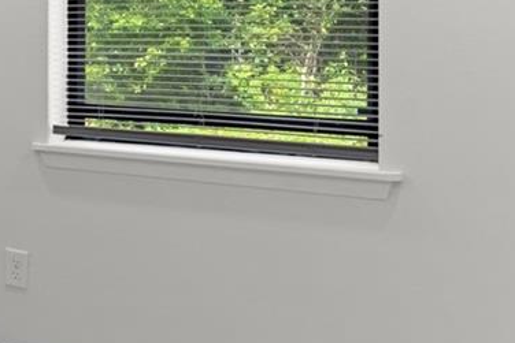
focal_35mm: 68
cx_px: -279
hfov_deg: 23.2
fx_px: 973
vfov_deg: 19.8
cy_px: 61
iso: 400
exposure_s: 1/1250
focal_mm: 16
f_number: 8
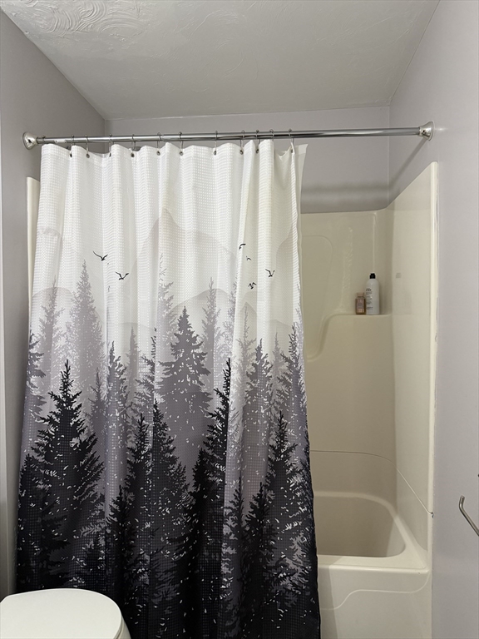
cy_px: 320
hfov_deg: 56.8
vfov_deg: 71.6
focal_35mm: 24
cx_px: 240
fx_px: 443
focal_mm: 6.76
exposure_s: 1/60
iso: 320
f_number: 1.78
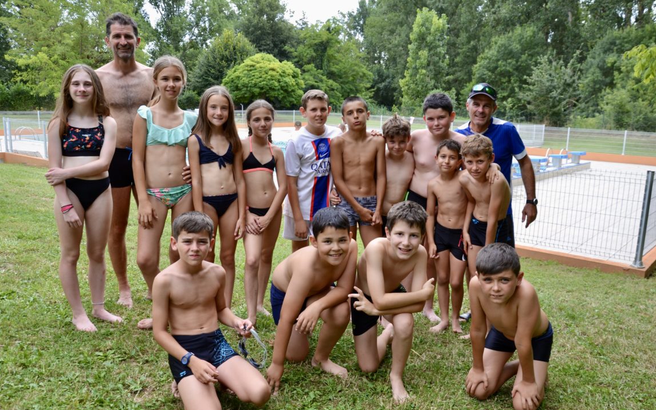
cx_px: 332
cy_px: 218
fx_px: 581
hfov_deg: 58.9
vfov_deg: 38.8
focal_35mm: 33
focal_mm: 21
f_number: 5.6
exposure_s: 1/125
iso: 140
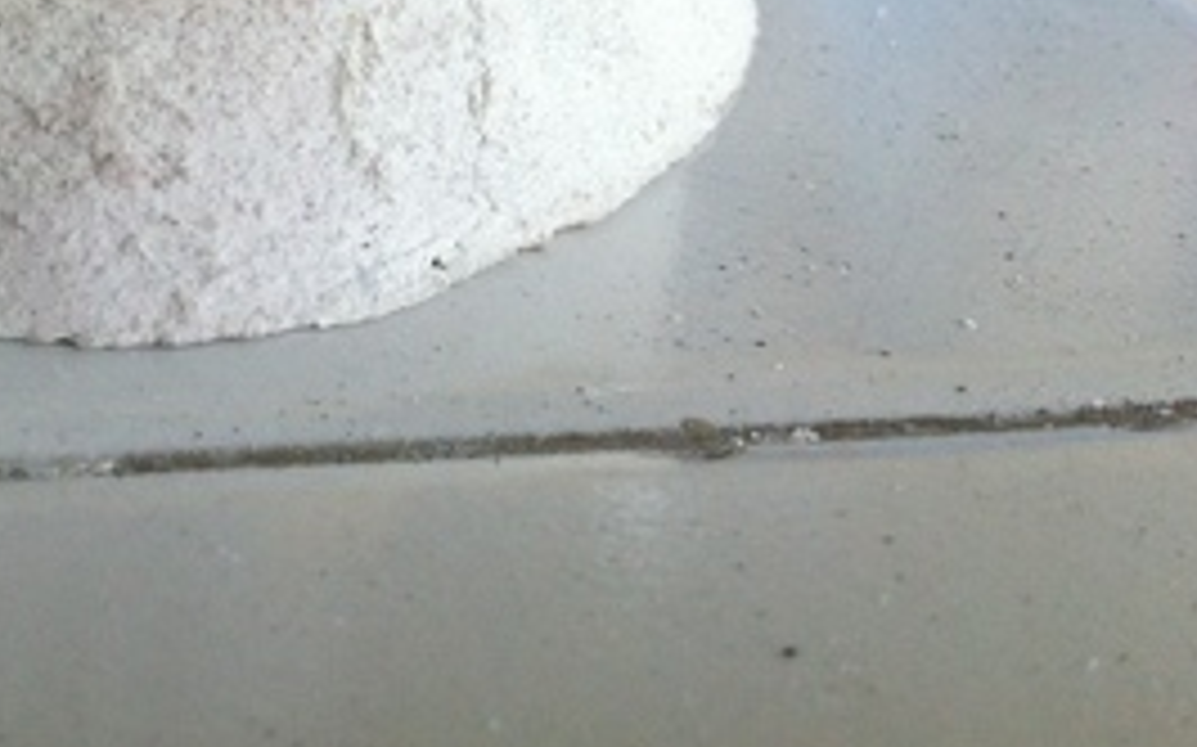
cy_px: -266
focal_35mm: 89
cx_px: 162
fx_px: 2902
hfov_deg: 22.8
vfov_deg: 14.0
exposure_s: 1/128
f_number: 2.8
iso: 80
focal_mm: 3.85
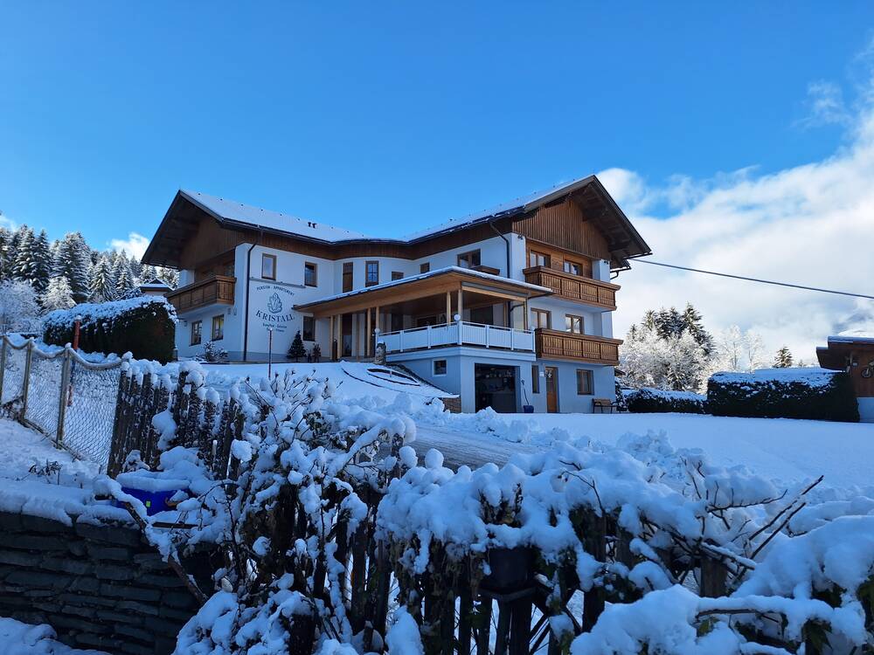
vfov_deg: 58.9
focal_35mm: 23
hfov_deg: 73.9
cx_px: 437
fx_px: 581
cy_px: 328
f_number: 1.8
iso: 40
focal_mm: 5.54
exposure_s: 1/2203
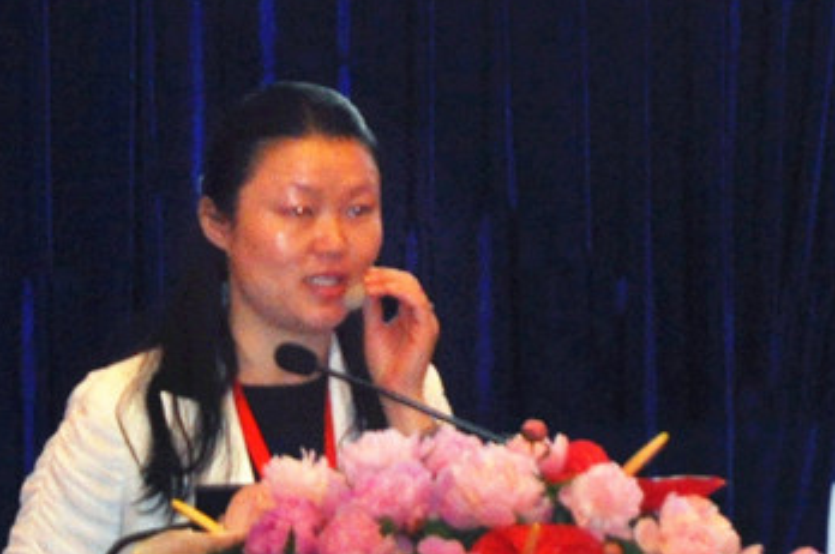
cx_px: 437
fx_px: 8388
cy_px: 471
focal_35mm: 362
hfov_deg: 5.7
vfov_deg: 3.8
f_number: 5.6
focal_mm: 105
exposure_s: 1/60
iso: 800
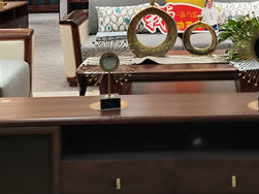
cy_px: -71
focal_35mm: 83
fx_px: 621
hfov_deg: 23.3
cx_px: 203
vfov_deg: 16.6
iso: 160
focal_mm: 5.58
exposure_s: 1/100
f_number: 1.8
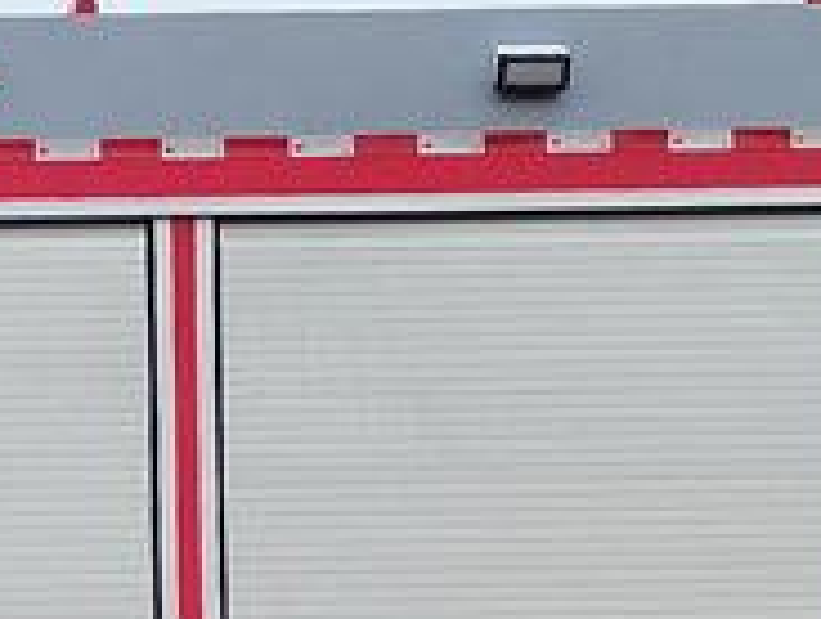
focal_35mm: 157
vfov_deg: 9.5
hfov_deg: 12.4
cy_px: 525
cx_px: -58
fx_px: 3731
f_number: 1.9
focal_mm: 5.52
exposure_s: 1/153
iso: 100
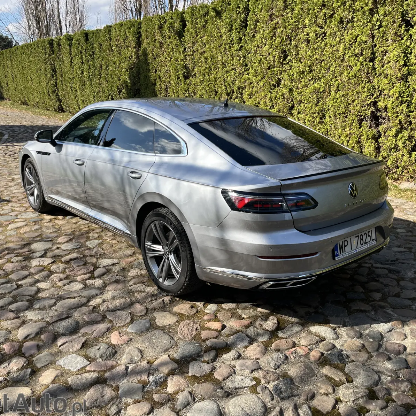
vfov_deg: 52.5
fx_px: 421
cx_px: 223
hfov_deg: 52.5
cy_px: 209
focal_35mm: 31
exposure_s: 1/1497
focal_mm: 5.1
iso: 50
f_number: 1.6
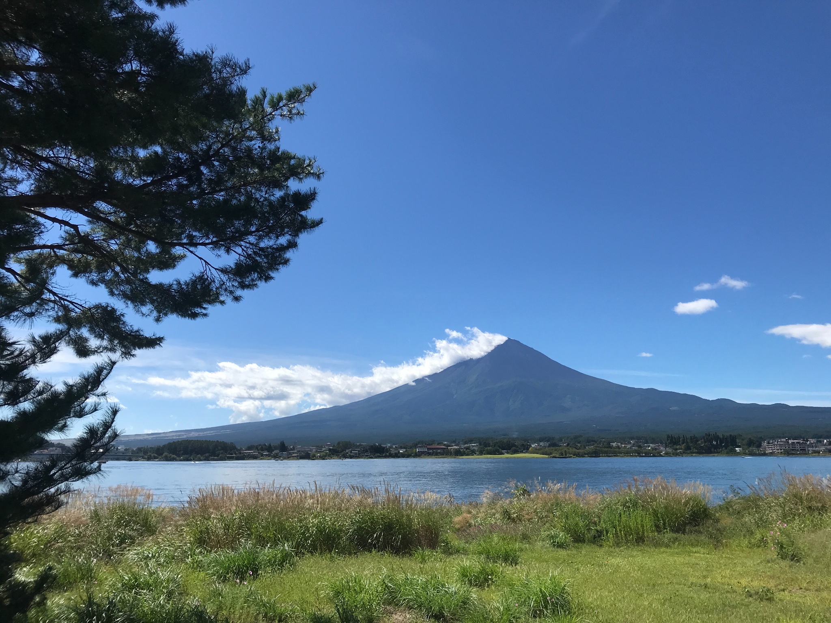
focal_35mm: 28
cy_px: 312
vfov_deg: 49.7
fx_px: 672
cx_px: 416
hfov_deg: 63.4
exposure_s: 1/3425
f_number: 1.8
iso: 20
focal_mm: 3.99
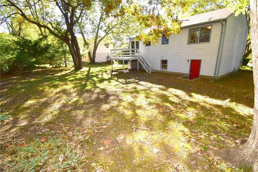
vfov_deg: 77.3
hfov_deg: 100.4
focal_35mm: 15
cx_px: 129
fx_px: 107
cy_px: 86
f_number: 9
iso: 400
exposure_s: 1/160
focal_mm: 10
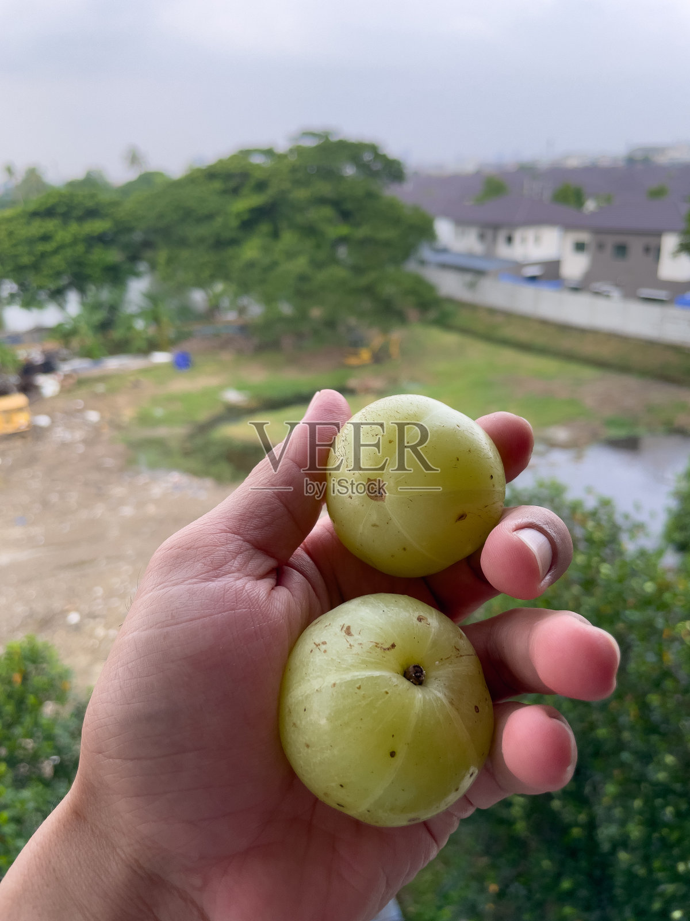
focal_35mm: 26
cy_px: 460
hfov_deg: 53.1
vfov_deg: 67.3
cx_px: 345
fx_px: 691
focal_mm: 4.2
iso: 32
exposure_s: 1/230
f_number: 1.6
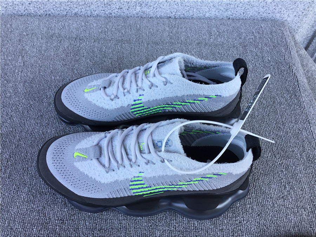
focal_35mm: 31
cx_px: 158
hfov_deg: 58.4
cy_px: 118
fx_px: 283
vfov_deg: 45.4
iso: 32
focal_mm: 3.3
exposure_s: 1/100
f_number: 2.4
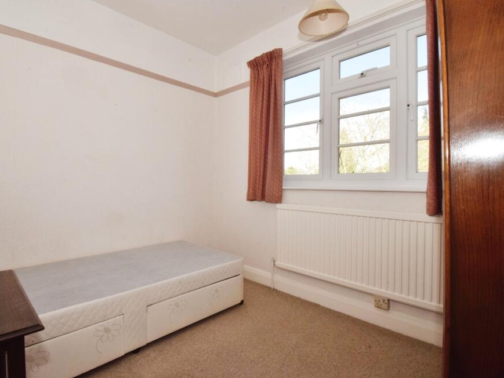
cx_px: 222
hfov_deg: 90.6
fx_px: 248
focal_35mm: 17
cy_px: 193
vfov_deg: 74.7
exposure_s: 1/60
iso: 1000
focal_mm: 10
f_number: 22
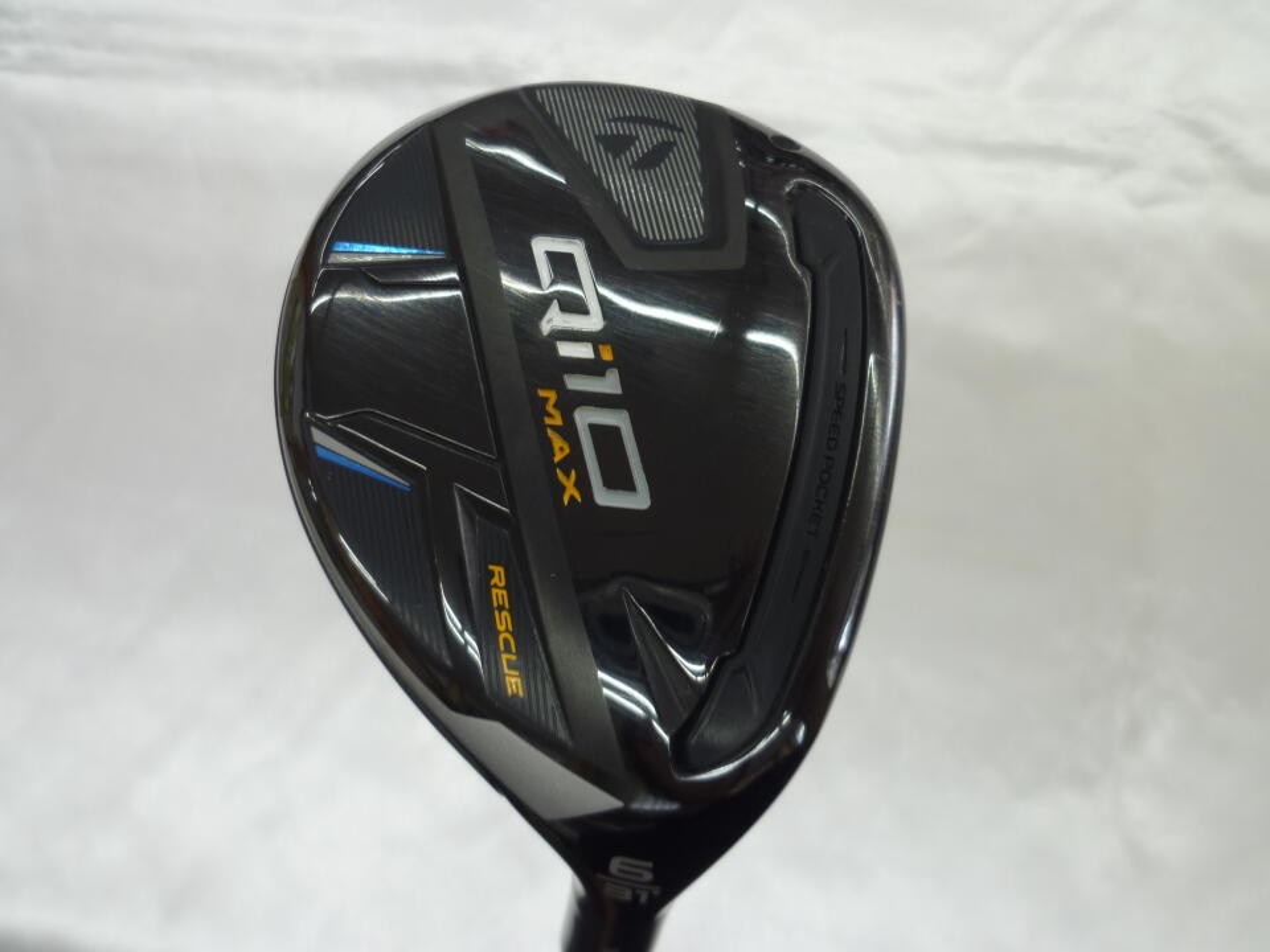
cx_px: 635
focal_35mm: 25
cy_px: 476
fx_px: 917
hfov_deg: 69.4
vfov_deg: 54.9
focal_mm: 4.5
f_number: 2.8
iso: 80
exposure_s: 1/30
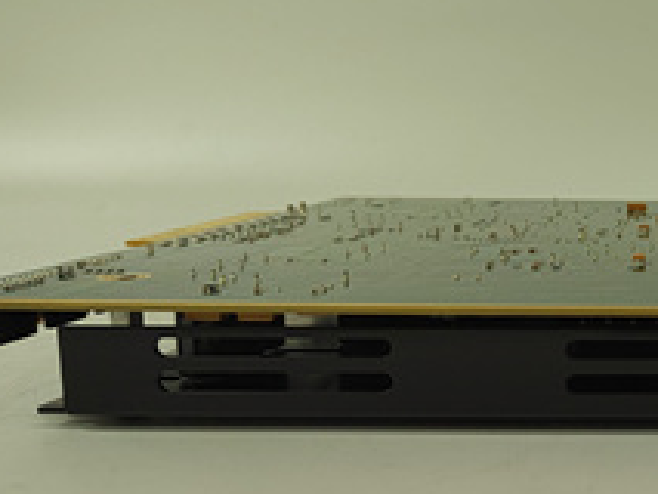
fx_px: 1027
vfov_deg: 27.0
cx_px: 704
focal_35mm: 54
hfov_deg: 31.9
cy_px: 286
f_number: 1.9
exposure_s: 1/120
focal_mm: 5.52
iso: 1831
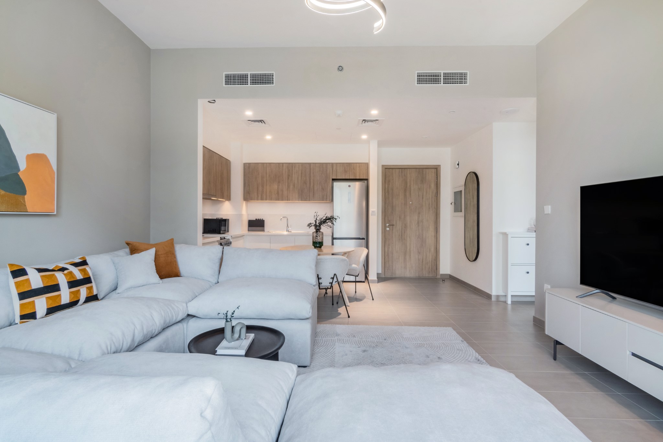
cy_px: 221
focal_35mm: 16
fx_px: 295
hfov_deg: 96.7
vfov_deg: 73.7
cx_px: 332
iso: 400
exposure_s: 1/8
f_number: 22
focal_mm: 11
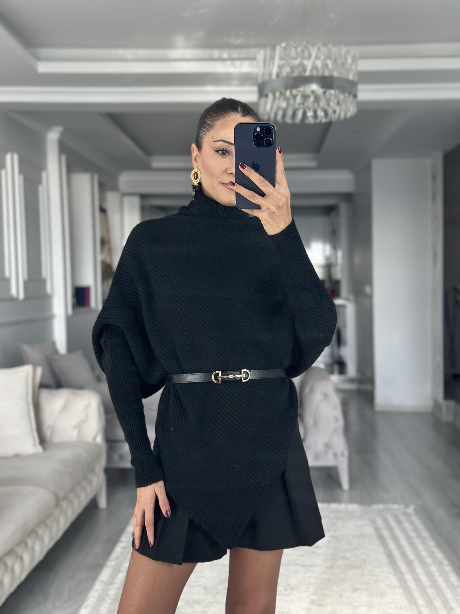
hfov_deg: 30.3
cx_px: 230
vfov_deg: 39.7
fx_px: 850
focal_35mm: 48
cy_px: 307
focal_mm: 6.86
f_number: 1.78
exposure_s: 1/95
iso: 125
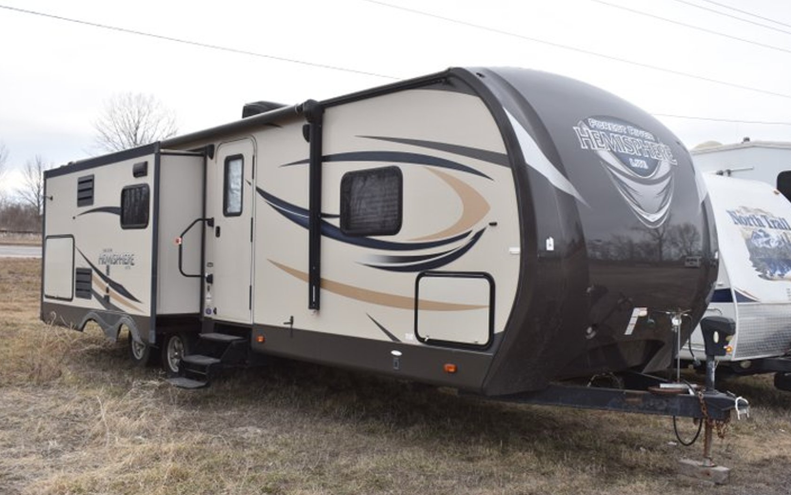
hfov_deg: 52.7
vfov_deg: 34.4
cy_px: 265
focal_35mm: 37
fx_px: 798
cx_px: 396
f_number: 6.3
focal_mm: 24
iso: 100
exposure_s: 1/200
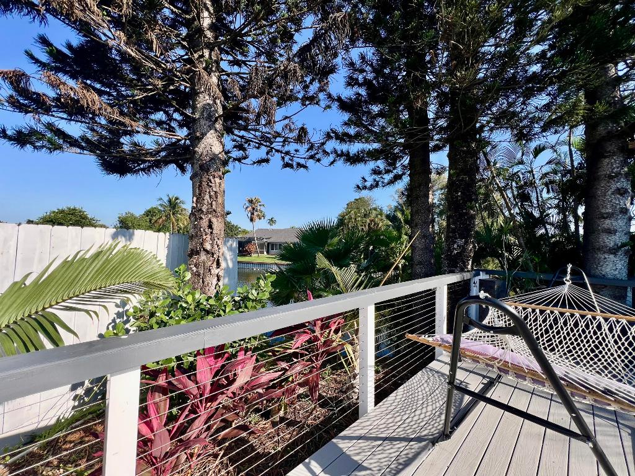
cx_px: 318
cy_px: 238
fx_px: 238
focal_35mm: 13
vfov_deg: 89.9
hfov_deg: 106.2
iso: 32
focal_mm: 1.57
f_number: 1.8
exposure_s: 1/919
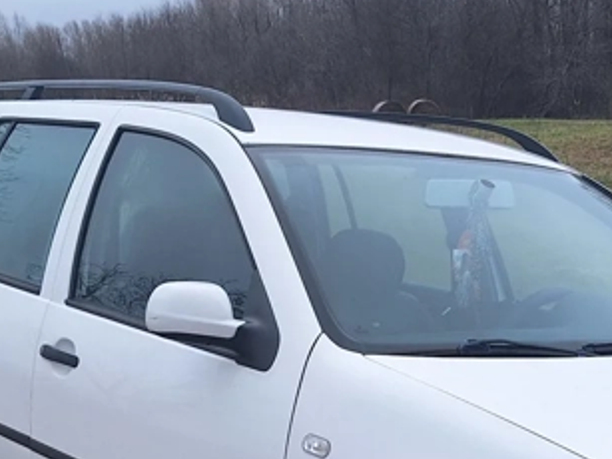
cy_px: 531
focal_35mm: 75
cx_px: 395
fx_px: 1325
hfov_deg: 25.9
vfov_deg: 18.7
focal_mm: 5.54
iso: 40
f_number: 1.8
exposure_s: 1/405
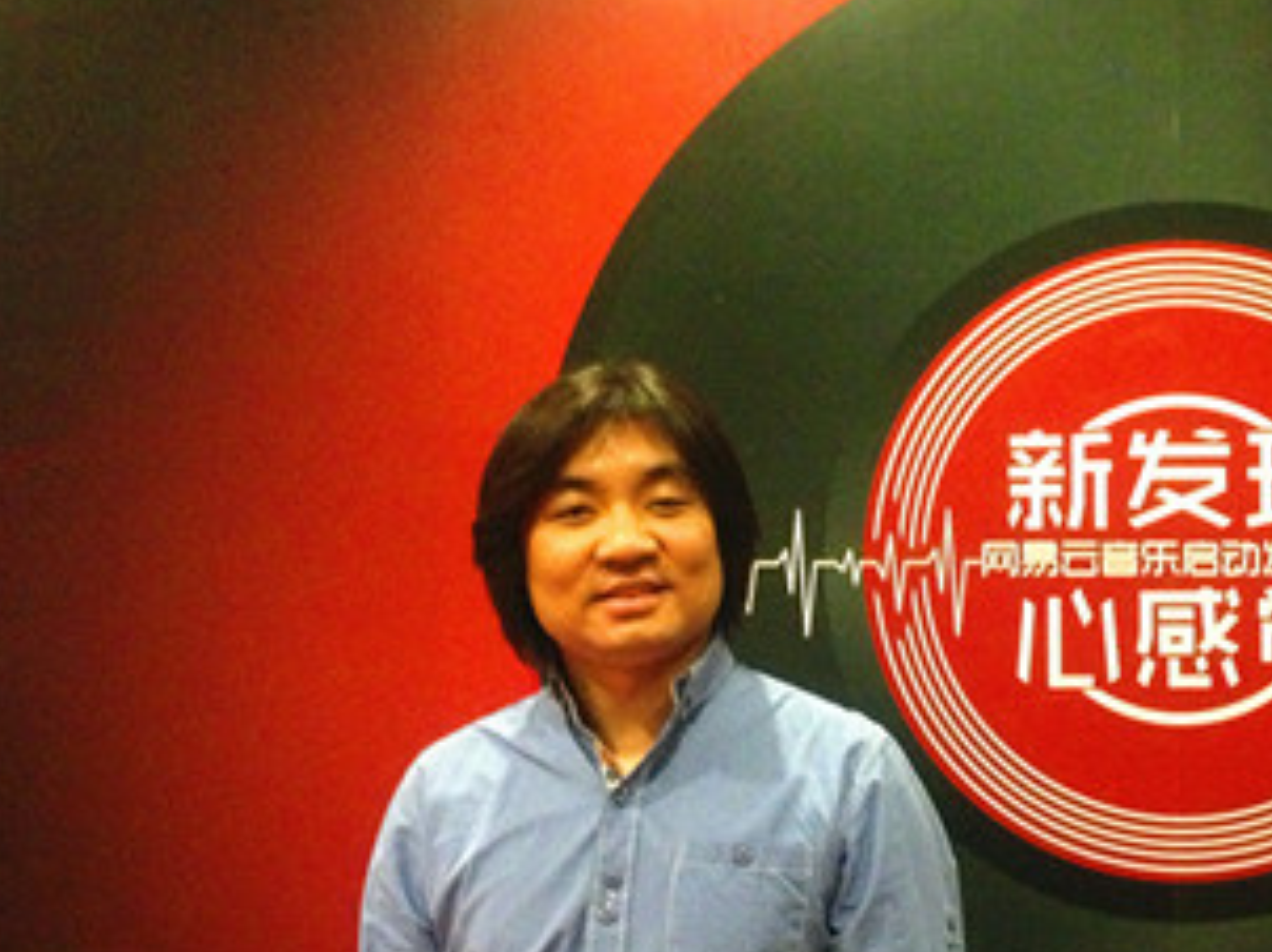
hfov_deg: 32.5
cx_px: 986
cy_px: 554
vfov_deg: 25.2
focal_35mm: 58
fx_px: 2130
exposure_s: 1/15
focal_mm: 4.28
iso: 800
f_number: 2.4
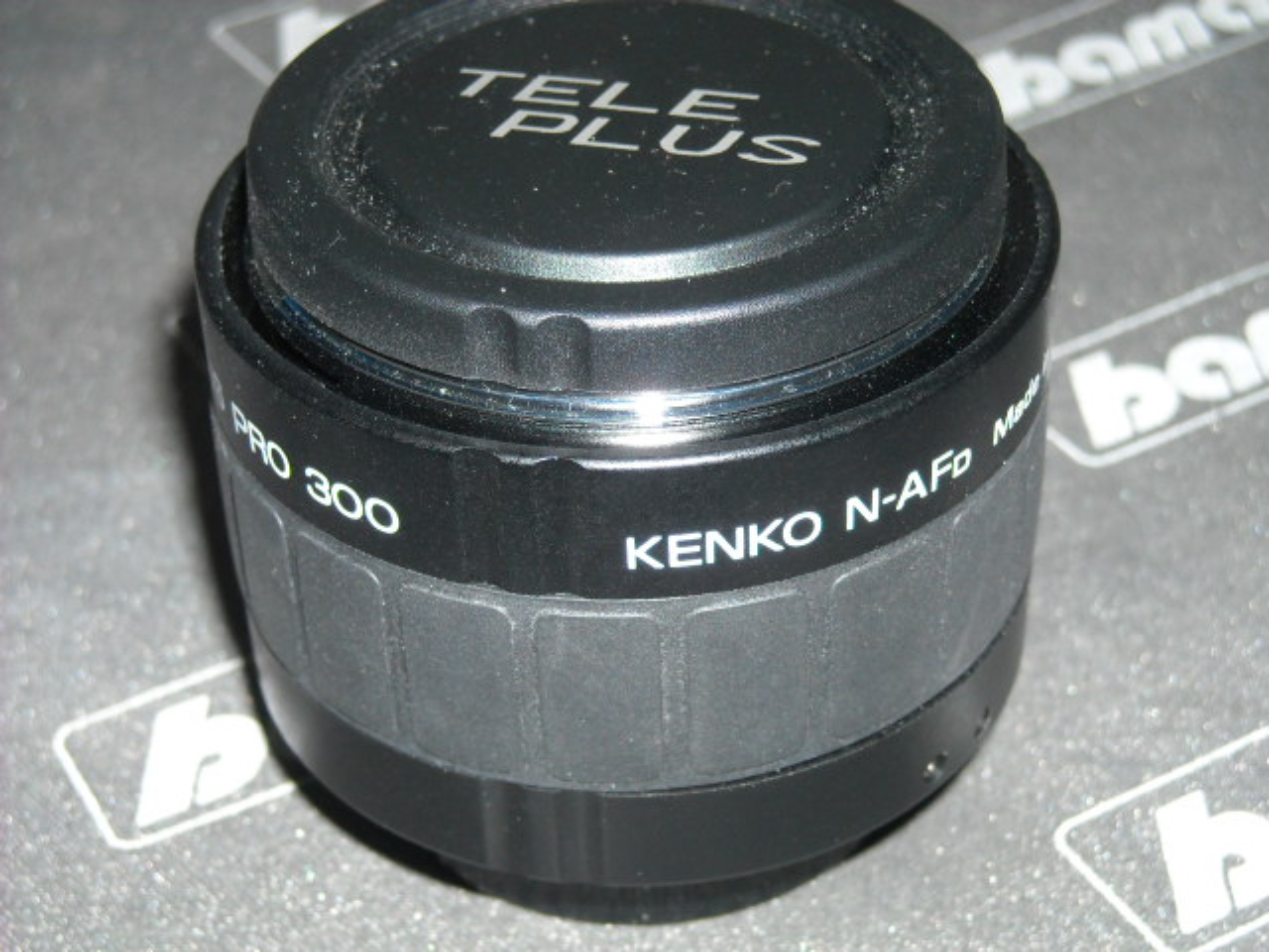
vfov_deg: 19.4
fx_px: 2786
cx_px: 634
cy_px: 476
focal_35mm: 76
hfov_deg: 25.7
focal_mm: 12.3
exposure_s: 1/125
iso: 200
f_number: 3.9
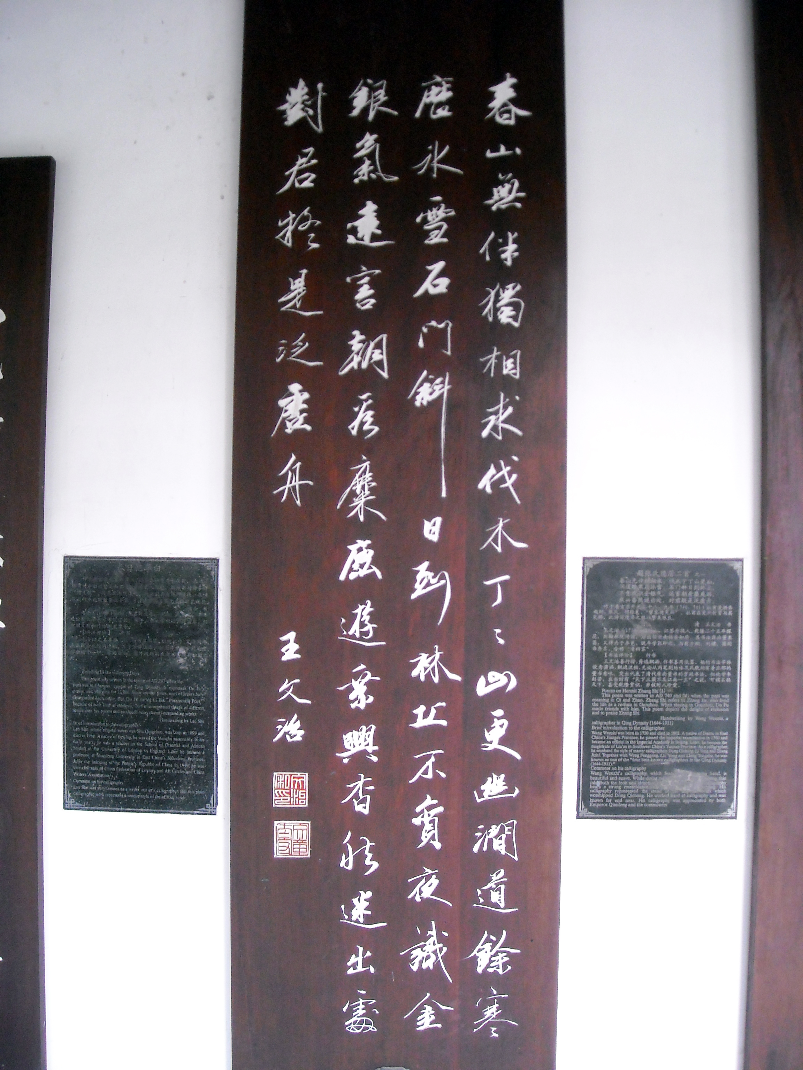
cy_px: 535
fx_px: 1083
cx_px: 402
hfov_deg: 40.7
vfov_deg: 52.6
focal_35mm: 35
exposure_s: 1/60
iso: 322
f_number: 2.8
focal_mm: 5.7
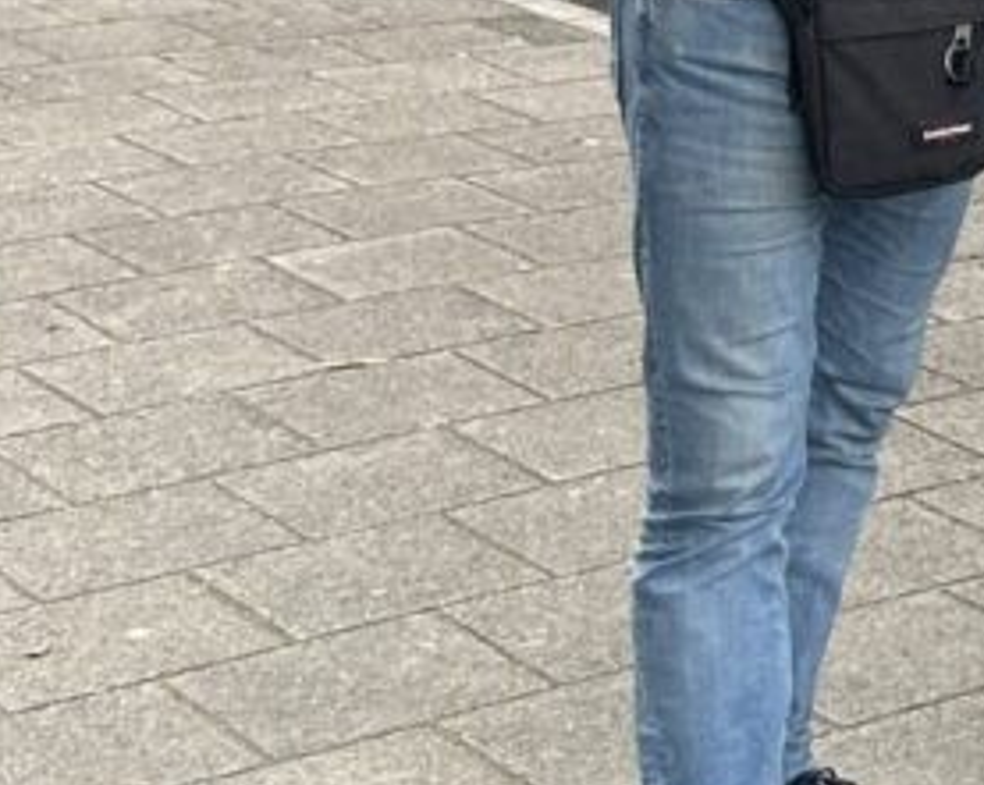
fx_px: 3840
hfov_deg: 12.9
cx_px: 1908
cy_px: -707
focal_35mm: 132
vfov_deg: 10.8
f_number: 1.5
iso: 40
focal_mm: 5.7
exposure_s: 1/185
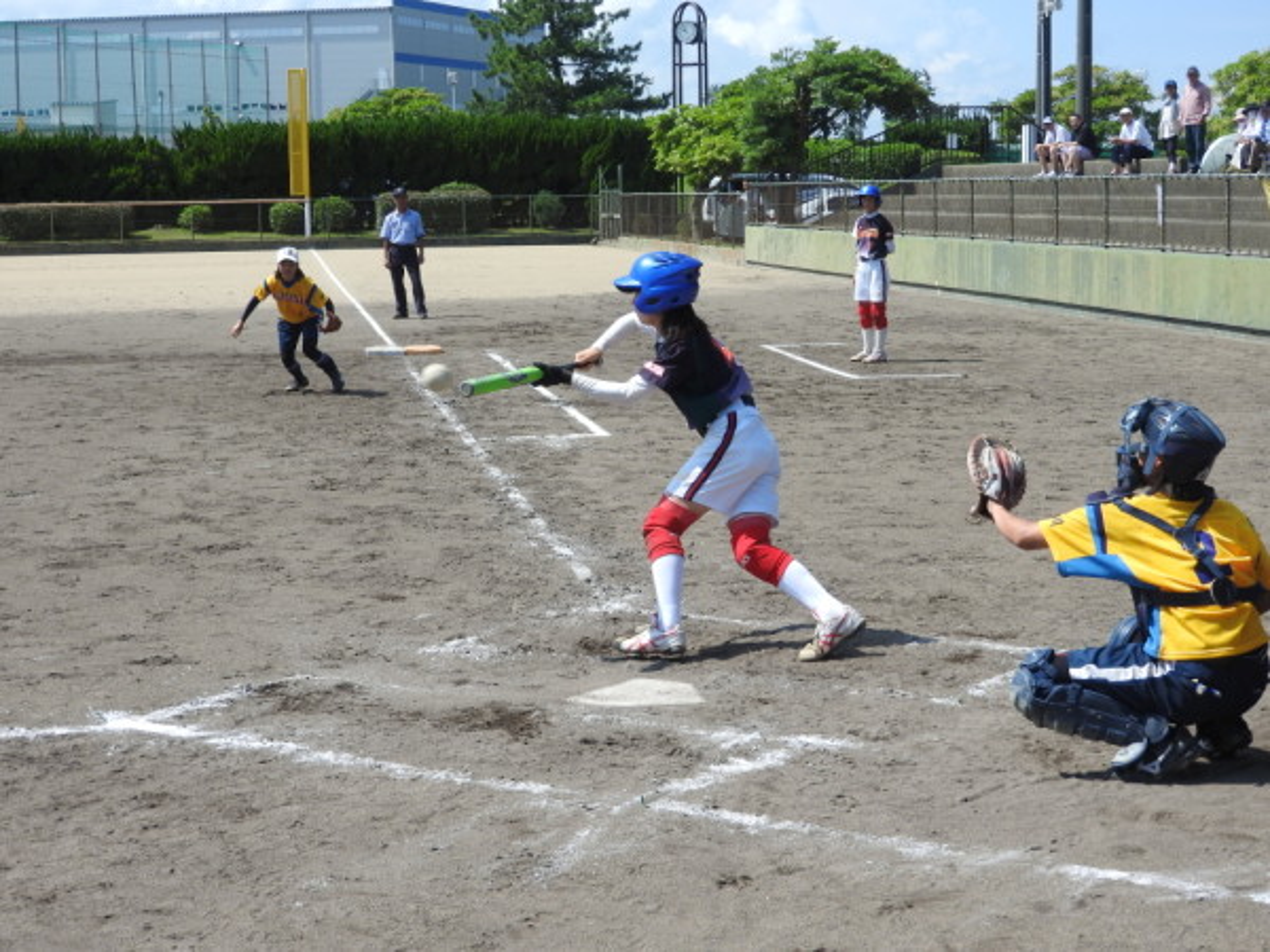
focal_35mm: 70
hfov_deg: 27.8
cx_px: 635
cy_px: 476
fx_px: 2568
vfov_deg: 21.0
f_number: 4.5
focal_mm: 12.5
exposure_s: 1/640
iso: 100
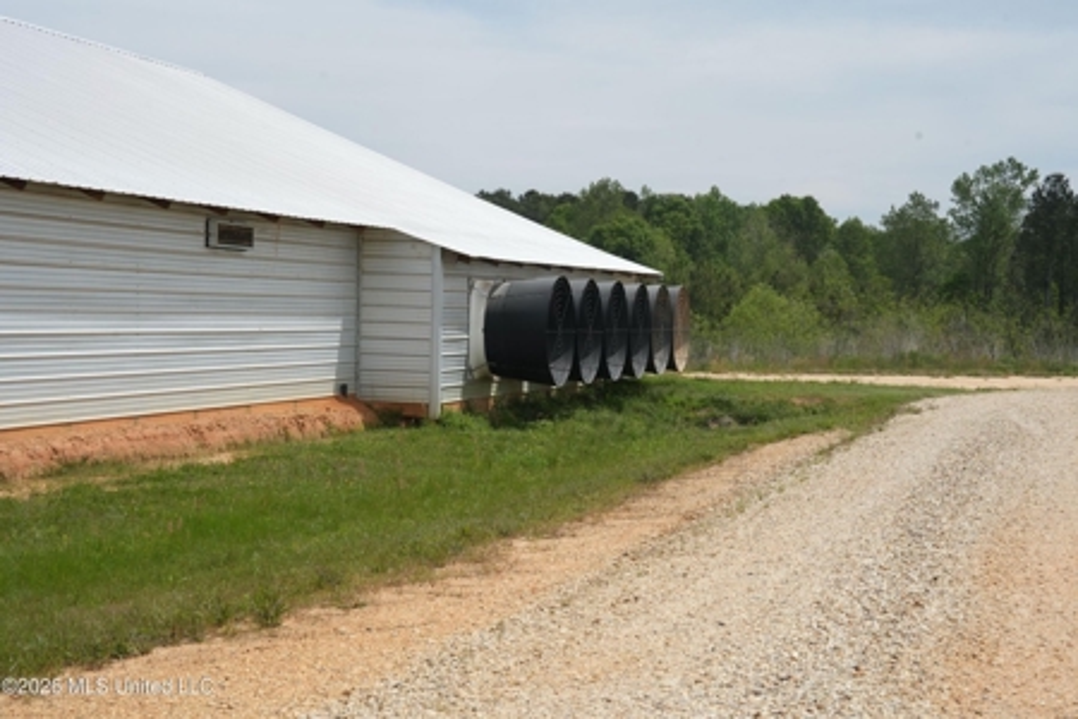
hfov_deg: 28.8
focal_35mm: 70
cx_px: 539
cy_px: 360
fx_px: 2096
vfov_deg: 19.5
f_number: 11
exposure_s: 1/640
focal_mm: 70
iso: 400
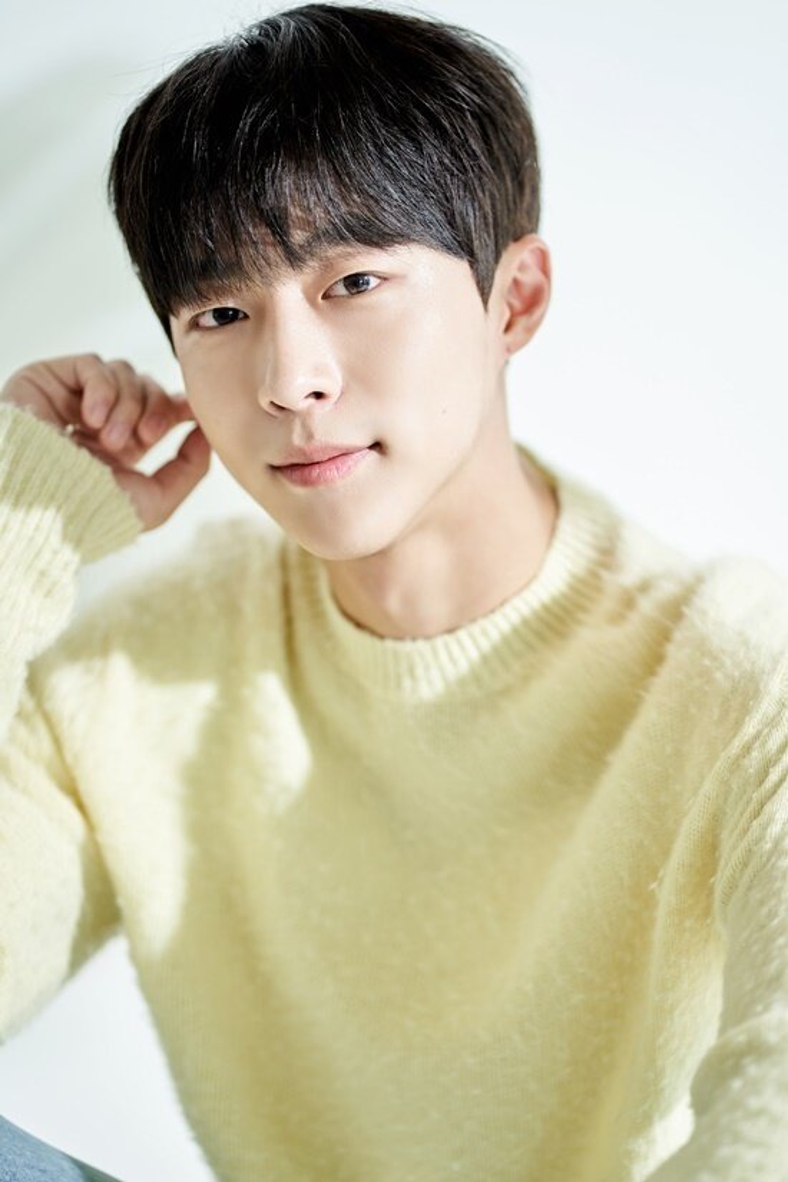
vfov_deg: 23.9
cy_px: 591
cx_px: 394
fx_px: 2791
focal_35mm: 85
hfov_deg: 16.1
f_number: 2
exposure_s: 1/125
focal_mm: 85
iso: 250
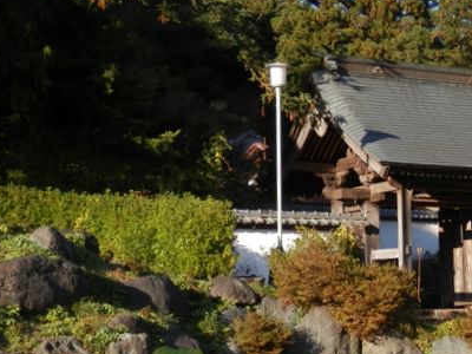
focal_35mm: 90
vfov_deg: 16.4
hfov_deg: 21.3
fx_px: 1227
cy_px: 243
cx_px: 417
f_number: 3.8
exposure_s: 1/320
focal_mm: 8
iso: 80
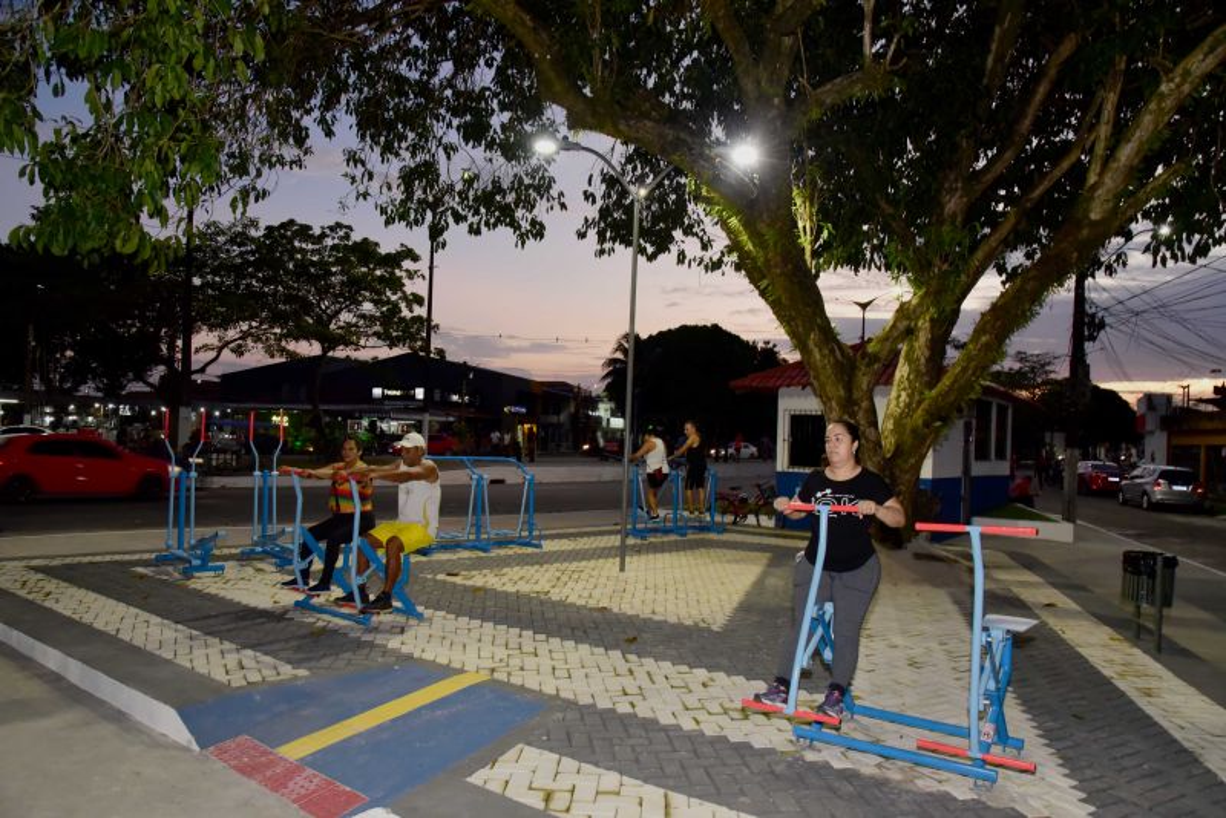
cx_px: 613
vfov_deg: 53.2
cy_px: 409
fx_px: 818
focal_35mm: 24
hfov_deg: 73.7
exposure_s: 1/50
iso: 2500
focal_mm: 24
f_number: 4
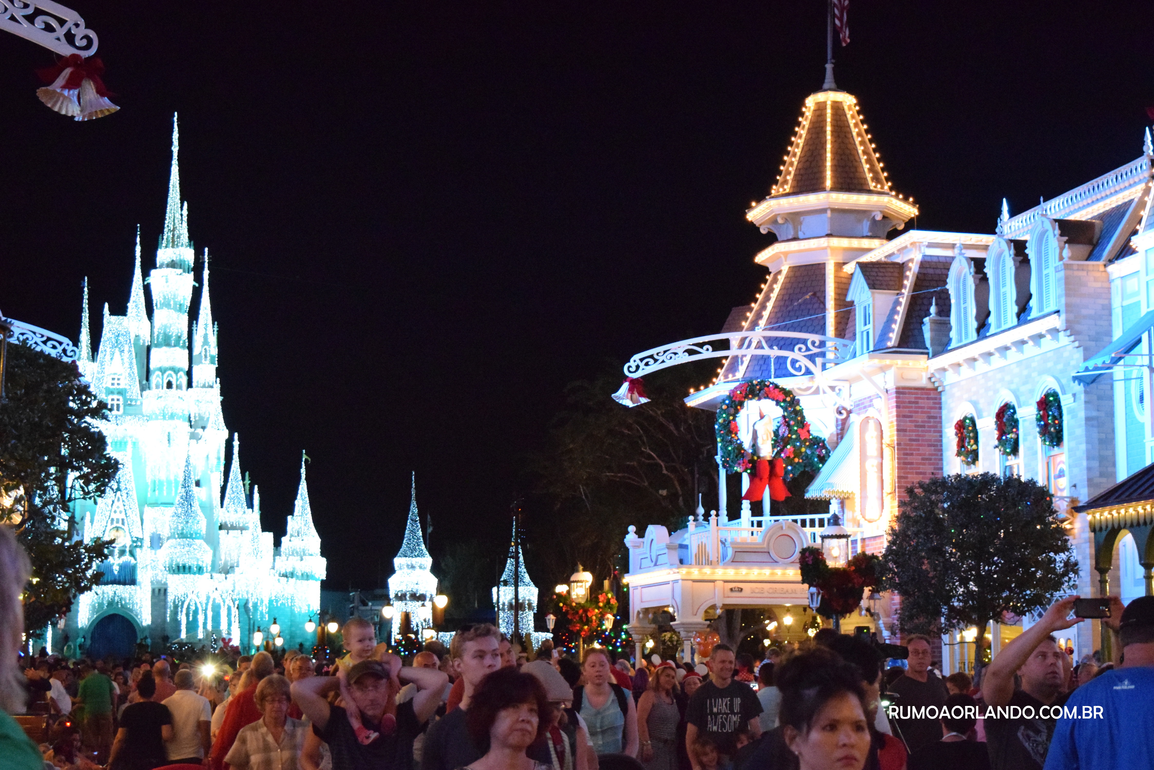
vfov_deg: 19.7
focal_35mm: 69
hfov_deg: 29.2
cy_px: 385
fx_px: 2212
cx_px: 577
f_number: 5
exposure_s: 1/80
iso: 12800
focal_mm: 46
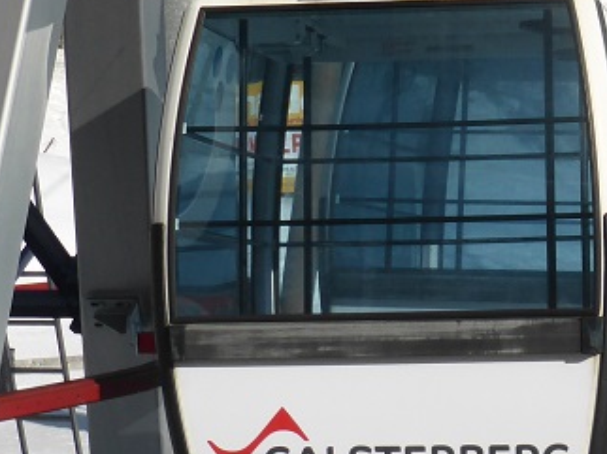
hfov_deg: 12.5
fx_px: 2733
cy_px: 62
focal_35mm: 156
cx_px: 637
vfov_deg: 9.5
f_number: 4.2
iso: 100
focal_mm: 8.5
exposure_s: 1/1600
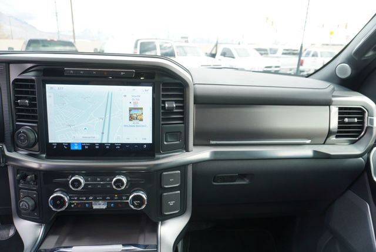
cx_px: 188
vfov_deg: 53.2
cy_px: 126
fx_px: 251
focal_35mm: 24
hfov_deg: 73.7
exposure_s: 1/60
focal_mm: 16
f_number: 4
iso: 100
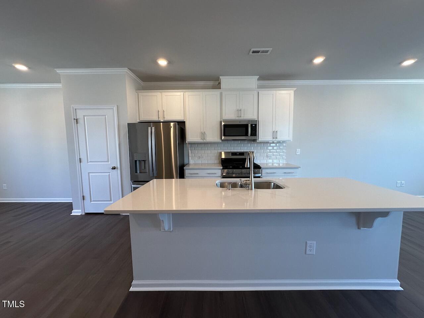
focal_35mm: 14
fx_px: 171
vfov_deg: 85.7
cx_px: 212
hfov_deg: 102.1
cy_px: 159
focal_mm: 2.22
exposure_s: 1/120
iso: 125
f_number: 2.2
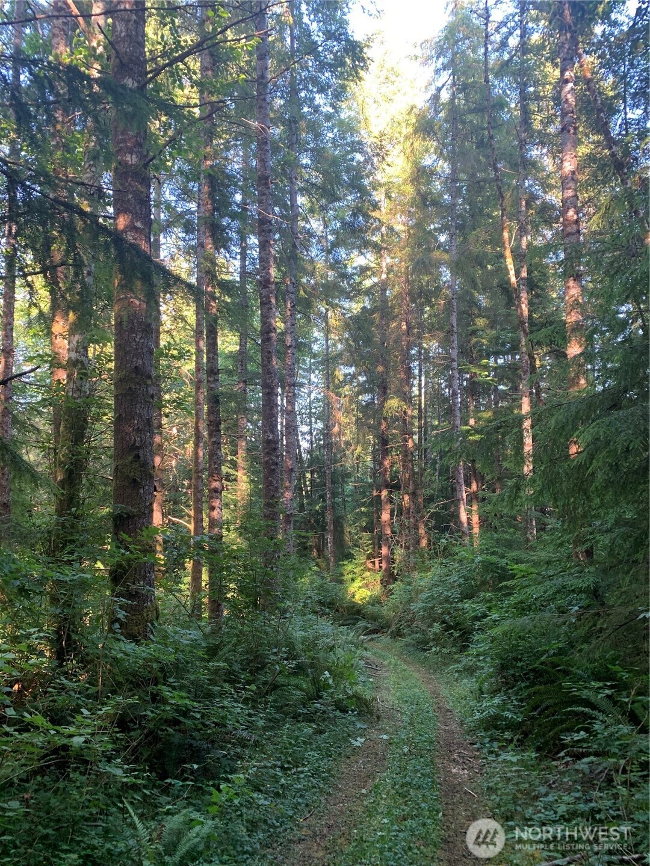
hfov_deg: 53.1
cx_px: 325
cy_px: 433
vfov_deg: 67.3
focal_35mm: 26
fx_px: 651
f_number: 1.8
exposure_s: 1/61
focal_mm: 4.25
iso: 100
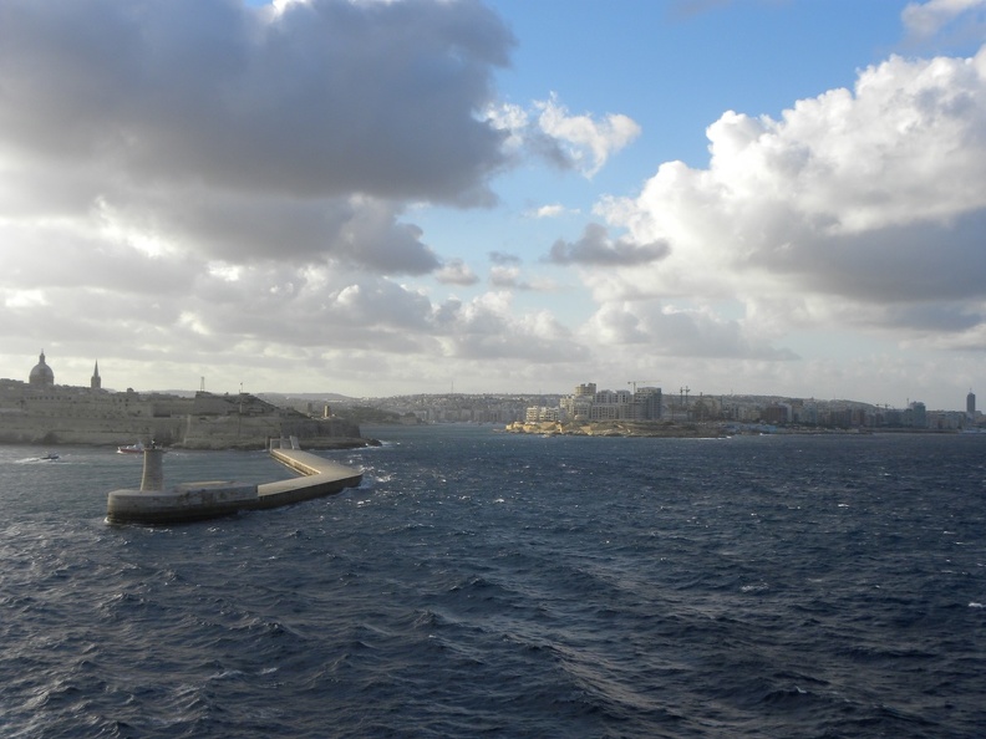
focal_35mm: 41
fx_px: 1168
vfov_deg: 35.1
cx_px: 493
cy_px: 370
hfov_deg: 45.8
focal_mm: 7.3
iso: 64
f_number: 5.6
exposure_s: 1/235
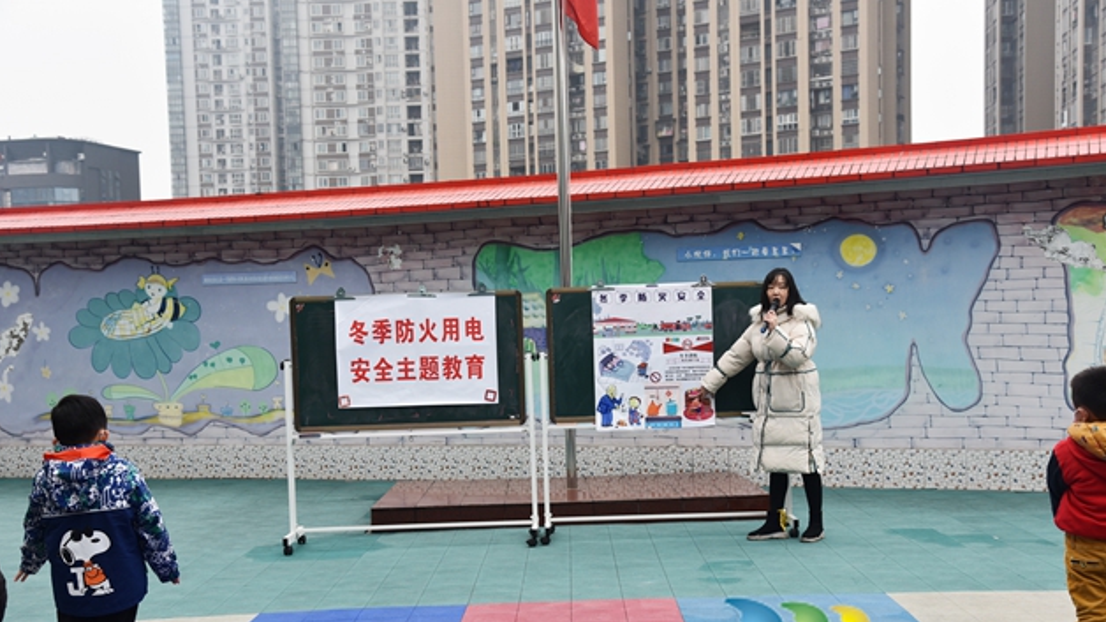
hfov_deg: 43.7
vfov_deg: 25.4
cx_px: 549
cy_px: 373
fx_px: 1378
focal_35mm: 47
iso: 400
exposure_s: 1/160
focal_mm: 44
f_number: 6.3
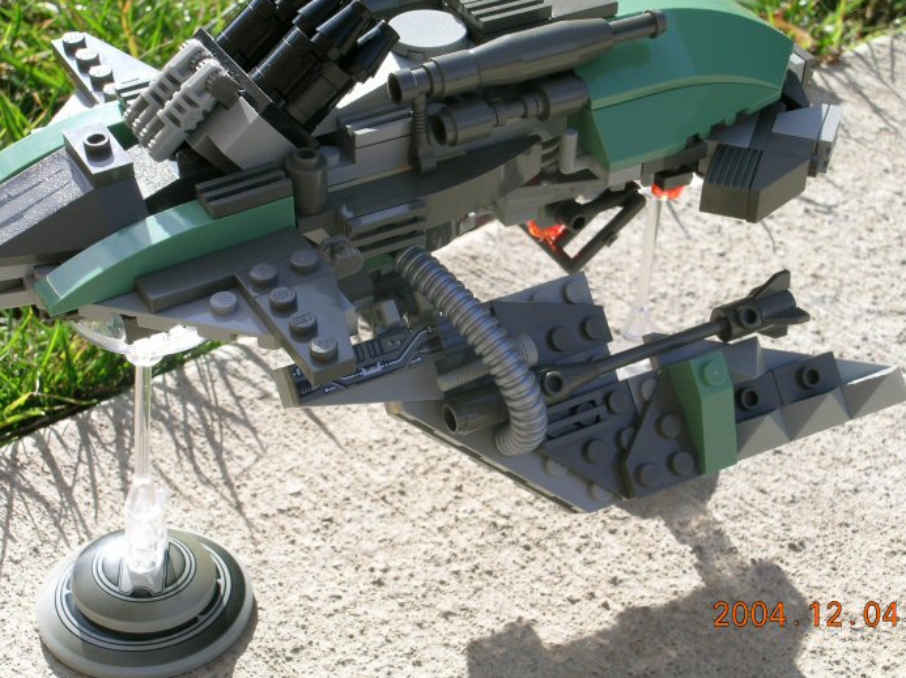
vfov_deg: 20.1
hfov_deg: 26.7
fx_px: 1910
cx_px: 442
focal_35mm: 73
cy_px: 313
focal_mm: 13.5
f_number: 6.8
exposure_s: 1/140
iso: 50
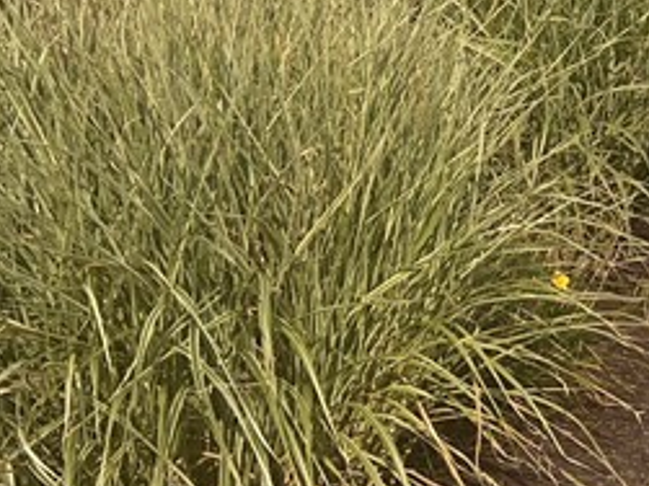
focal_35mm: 106
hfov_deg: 15.9
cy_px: -59
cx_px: 1153
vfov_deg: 13.6
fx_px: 1986
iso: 50
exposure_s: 1/5319
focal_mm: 5.7
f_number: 1.5
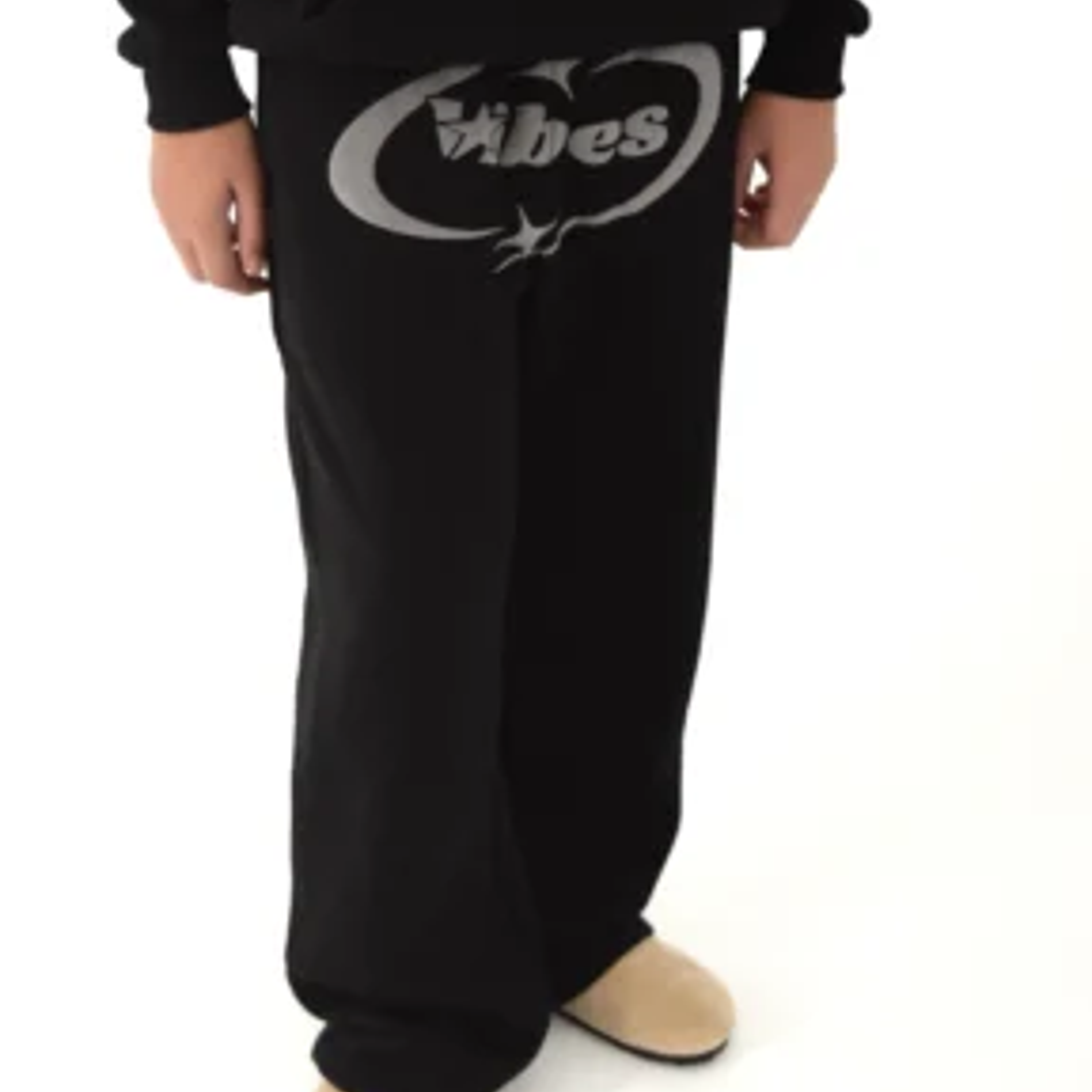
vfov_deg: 21.9
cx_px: 512
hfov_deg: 21.9
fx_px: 2820
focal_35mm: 79
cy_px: 476
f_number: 4.5
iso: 100
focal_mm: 34
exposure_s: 1/100
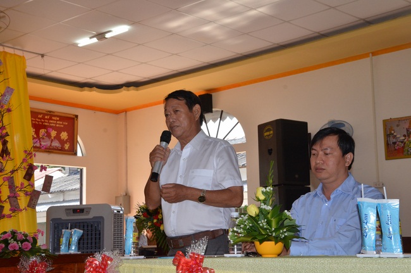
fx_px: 718
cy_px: 136
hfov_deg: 31.9
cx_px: 206
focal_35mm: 63
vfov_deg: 21.5
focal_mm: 42
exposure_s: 1/250
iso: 1000
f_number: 13
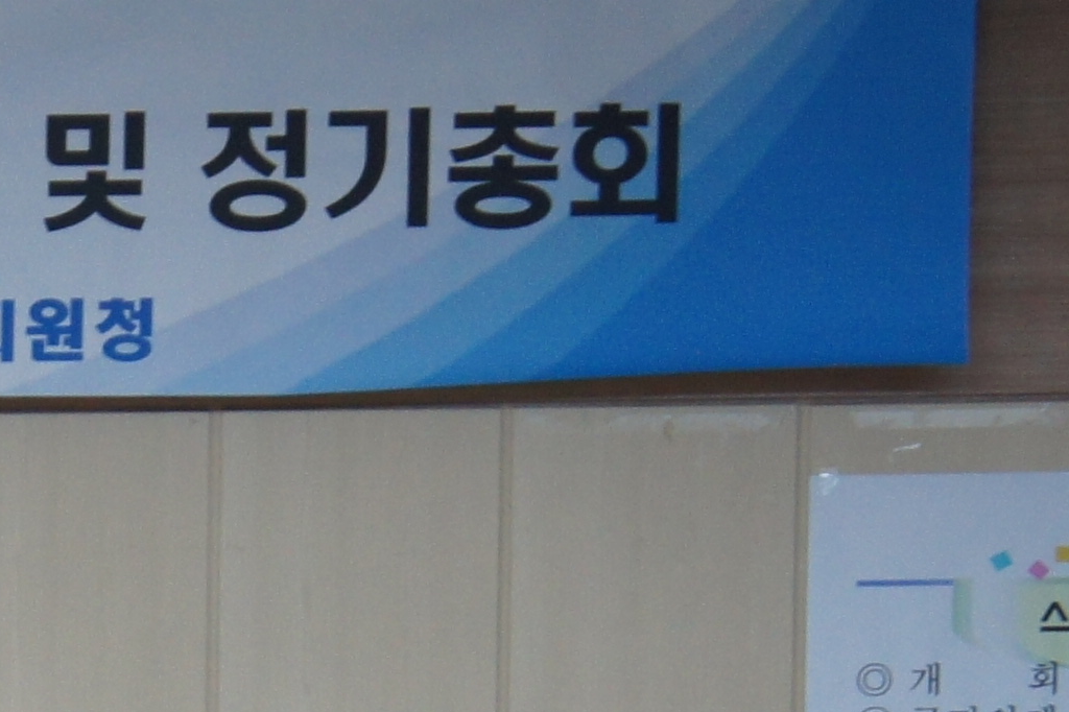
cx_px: -903
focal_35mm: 269
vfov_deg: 5.0
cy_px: 1278
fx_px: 7985
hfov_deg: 7.4
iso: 800
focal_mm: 40
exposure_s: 1/80
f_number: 4.5
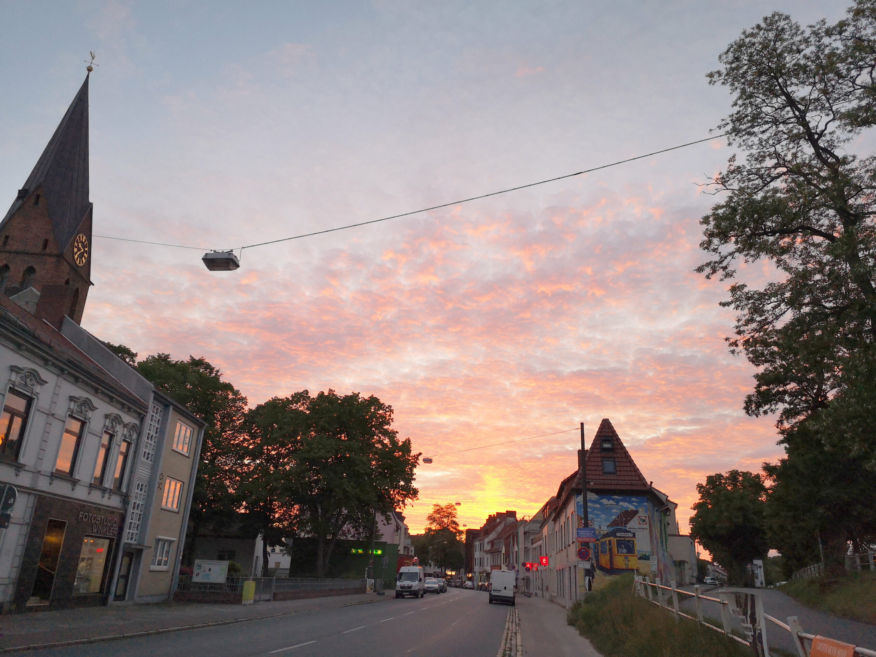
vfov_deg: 51.4
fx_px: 683
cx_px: 438
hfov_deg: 65.3
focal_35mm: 27
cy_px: 328
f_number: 1.8
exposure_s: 1/180
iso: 100
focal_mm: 4
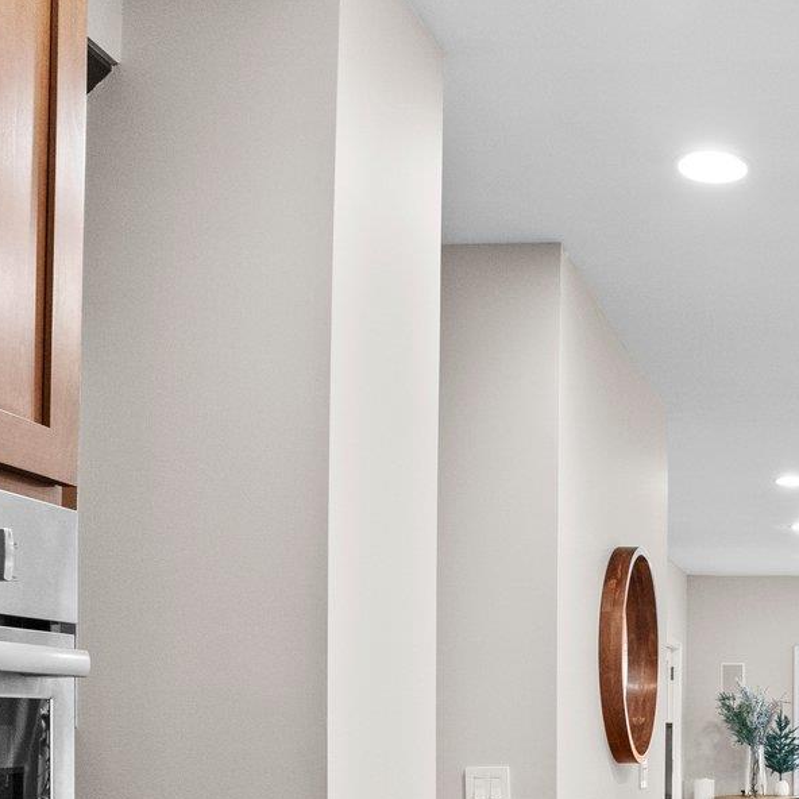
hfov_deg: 32.1
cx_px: 866
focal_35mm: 47
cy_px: 743
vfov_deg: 33.8
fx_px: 1227
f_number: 7.1
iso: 12800
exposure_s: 1/40
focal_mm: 16
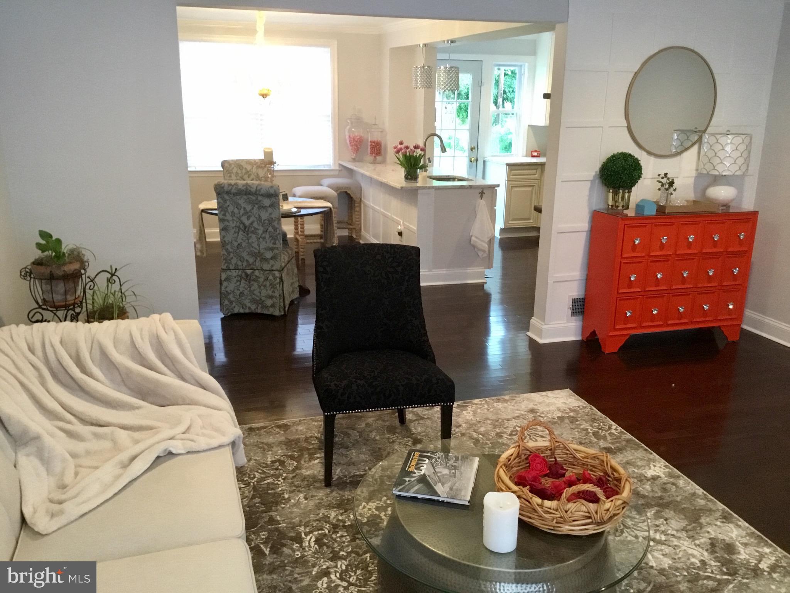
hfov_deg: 58.4
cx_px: 395
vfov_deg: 45.4
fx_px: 707
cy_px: 296
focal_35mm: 31
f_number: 2.4
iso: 200
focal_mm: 3.3
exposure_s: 1/30
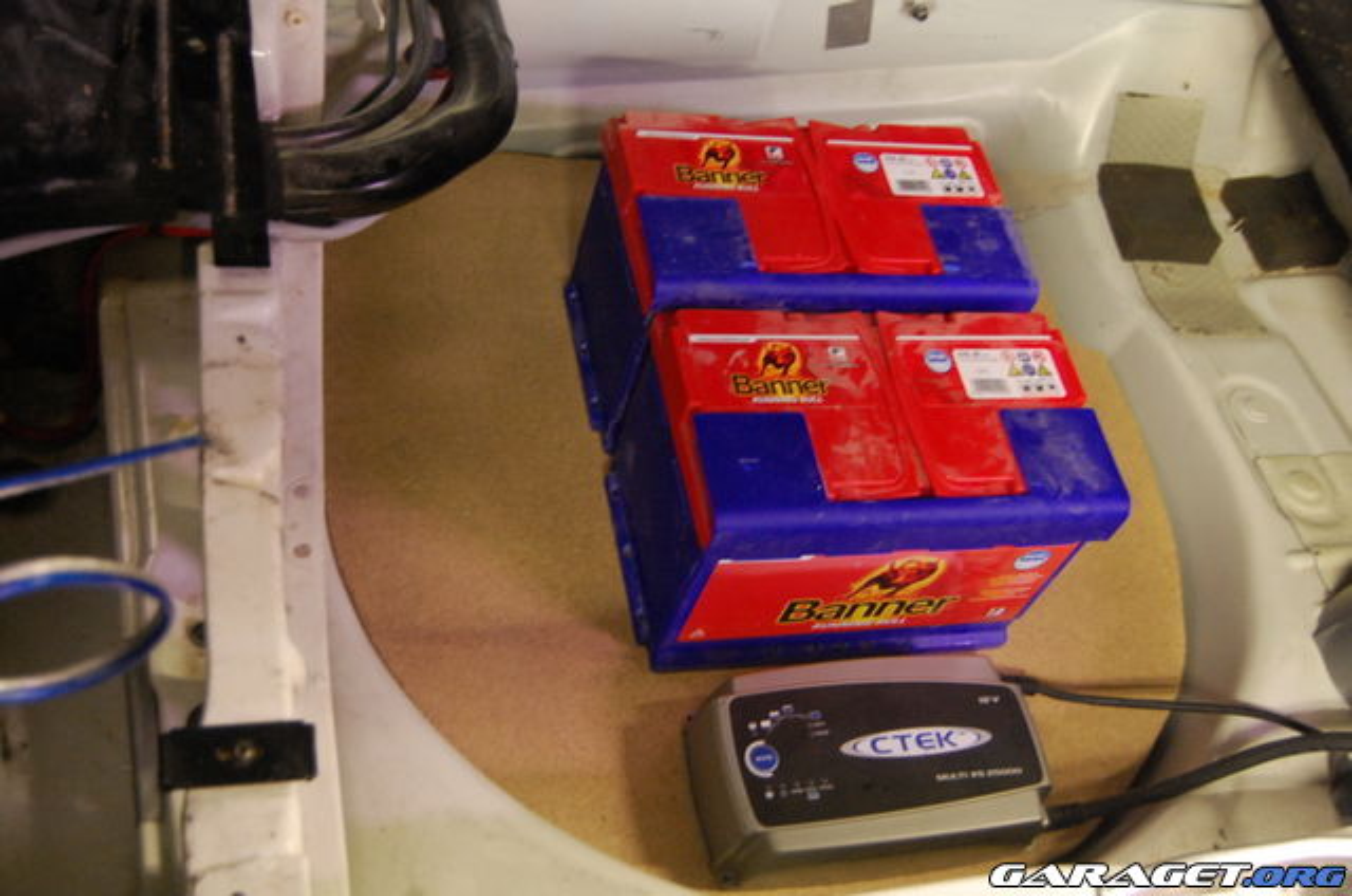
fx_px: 1462
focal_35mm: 39
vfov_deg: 34.1
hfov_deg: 49.6
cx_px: 676
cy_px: 448
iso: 1600
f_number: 4.2
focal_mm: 26
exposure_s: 1/4
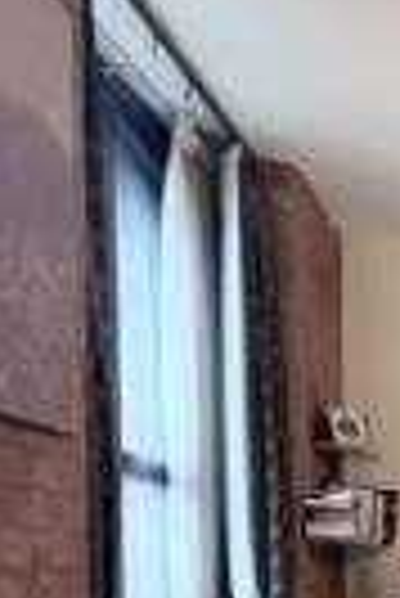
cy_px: 591
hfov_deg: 13.0
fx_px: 981
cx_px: 1083
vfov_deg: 31.5
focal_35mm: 59
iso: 320
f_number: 1.8
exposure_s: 1/50
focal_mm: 1.57
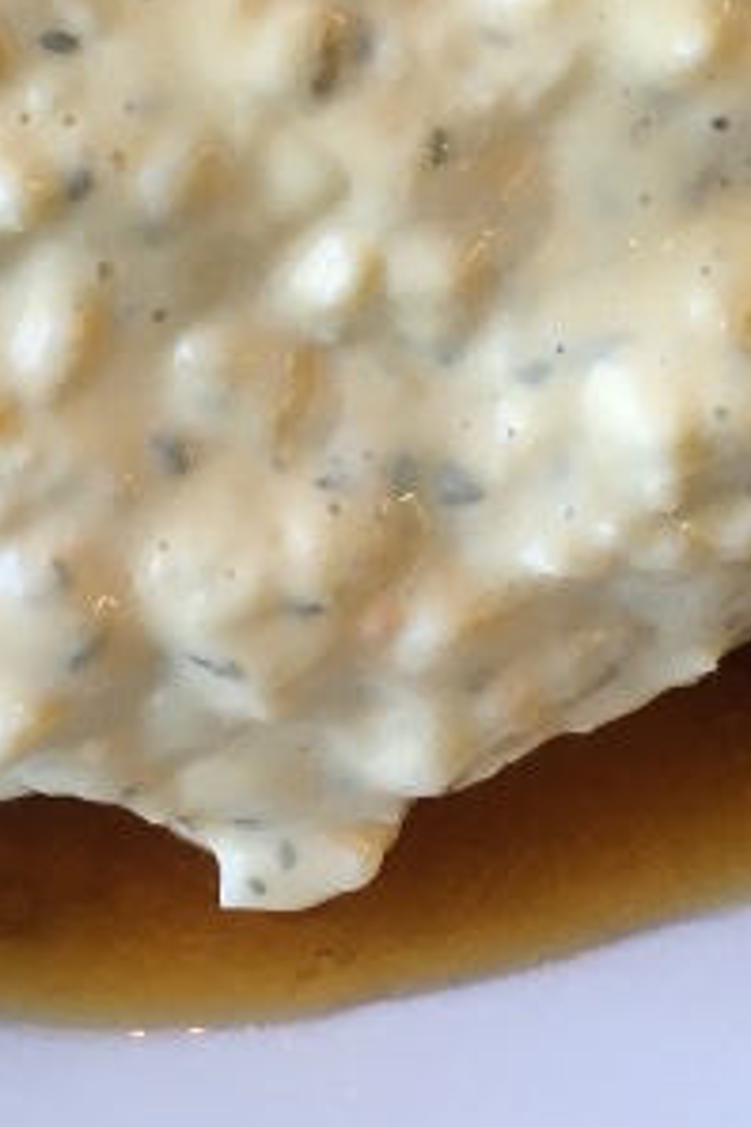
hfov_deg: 10.5
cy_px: -376
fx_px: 4068
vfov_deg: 15.0
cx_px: 296
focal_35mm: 130
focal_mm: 4.15
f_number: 2.2
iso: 25
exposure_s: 1/30
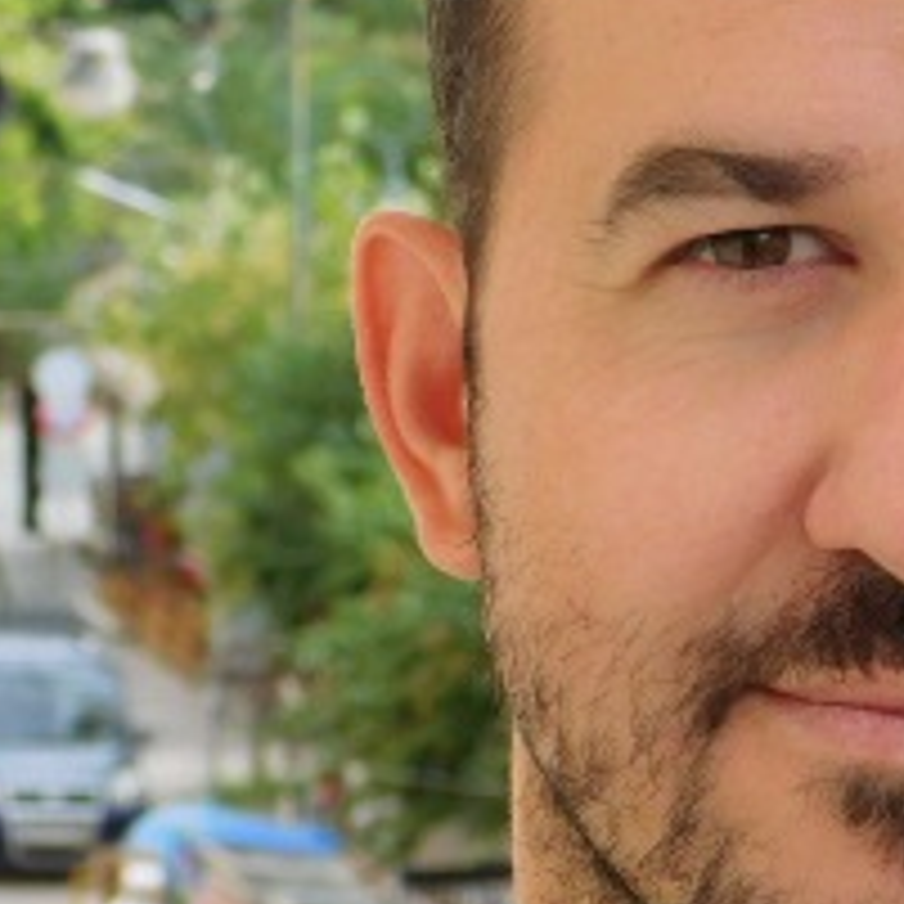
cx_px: 1064
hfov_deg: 6.0
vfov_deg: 6.0
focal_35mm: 291
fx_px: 8598
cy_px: 265
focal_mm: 17.6
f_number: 4.6
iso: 125
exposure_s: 1/125
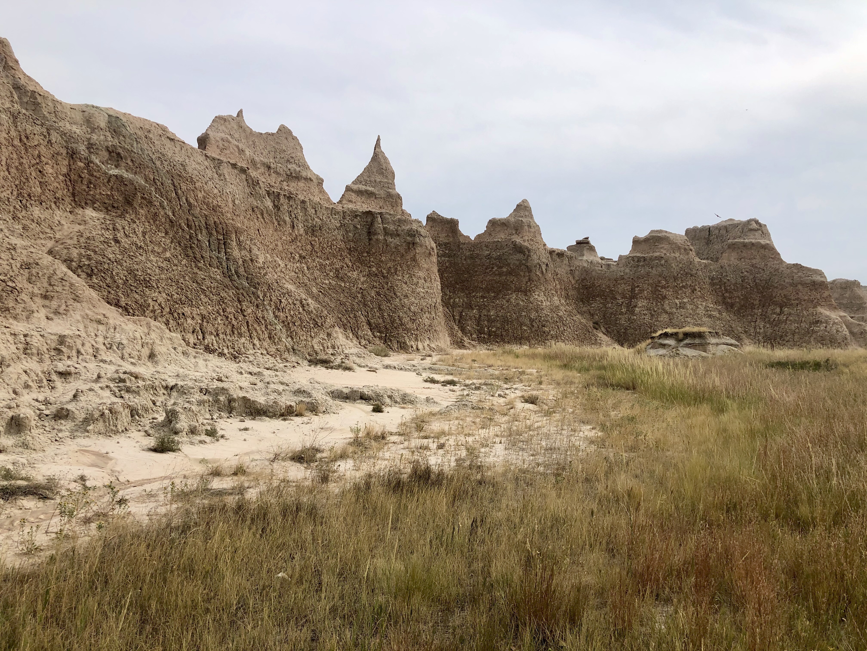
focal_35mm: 28
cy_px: 326
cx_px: 434
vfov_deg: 49.7
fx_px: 701
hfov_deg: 63.4
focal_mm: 4
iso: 20
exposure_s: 1/2825
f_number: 1.8
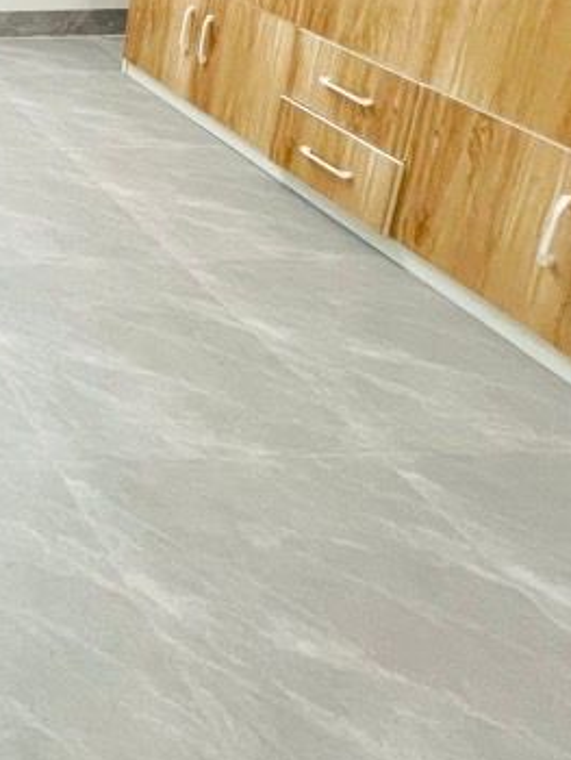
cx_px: -367
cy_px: -26
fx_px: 835
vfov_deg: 41.5
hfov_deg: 24.6
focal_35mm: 38
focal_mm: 1.57
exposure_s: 1/100
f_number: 1.8
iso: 160
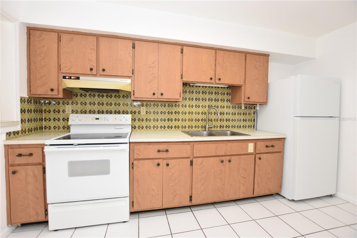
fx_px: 149
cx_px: 178
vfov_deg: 77.3
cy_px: 119
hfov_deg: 100.4
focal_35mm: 15
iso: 200
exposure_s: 1/80
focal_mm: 10
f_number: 4.5
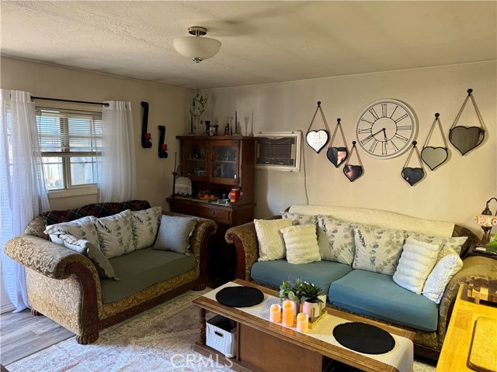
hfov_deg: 71.6
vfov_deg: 56.8
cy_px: 186
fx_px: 345
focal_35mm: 24
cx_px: 248
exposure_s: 1/60
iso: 320
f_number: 1.78
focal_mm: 6.76
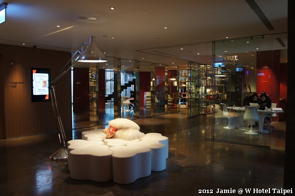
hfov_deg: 67.4
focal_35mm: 27
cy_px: 98
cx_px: 148
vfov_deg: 47.9
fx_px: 221
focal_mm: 18
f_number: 3.5
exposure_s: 1/30
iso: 640
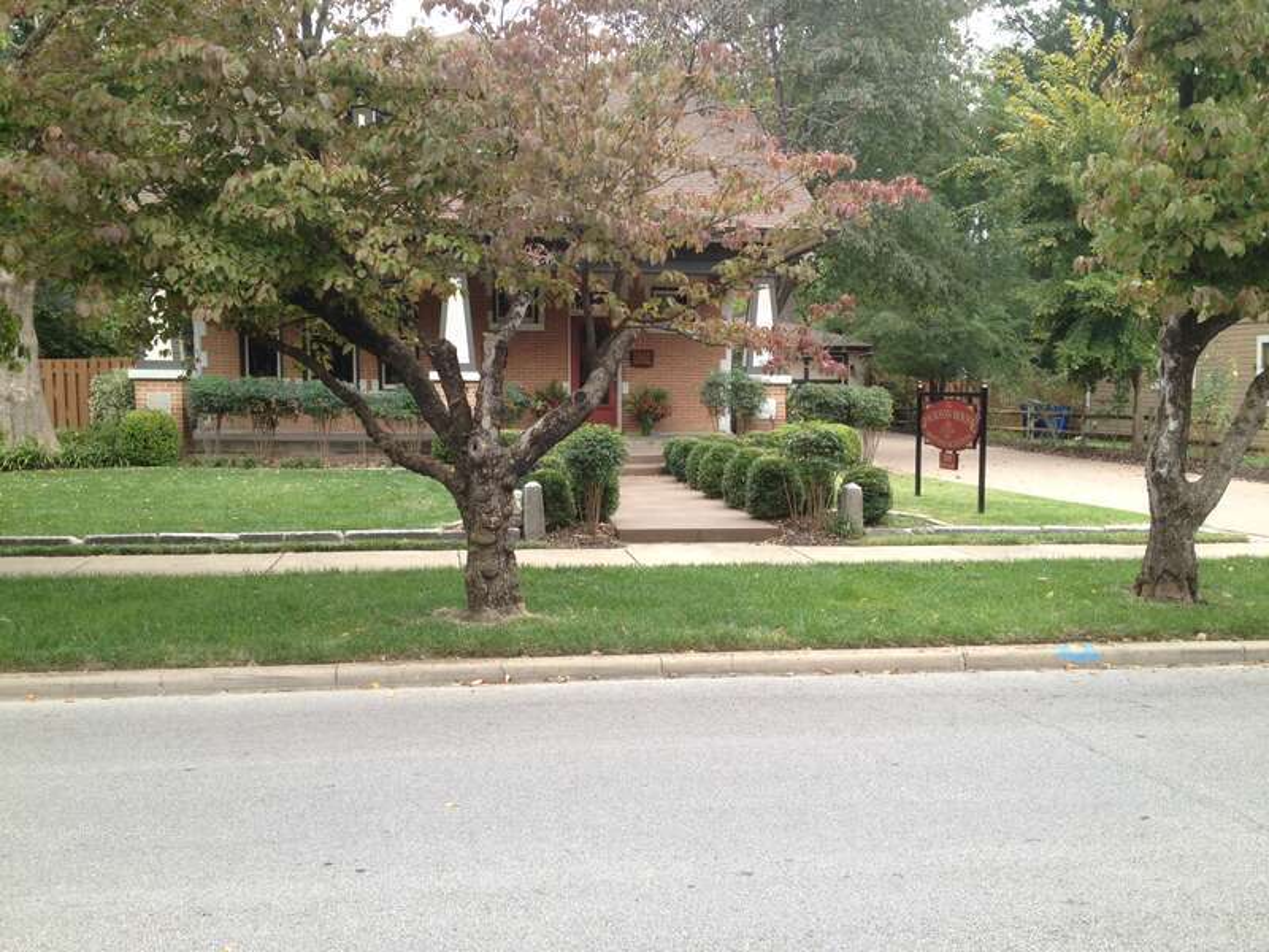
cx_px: 634
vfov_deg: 40.7
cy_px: 476
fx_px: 1283
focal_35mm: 35
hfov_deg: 52.6
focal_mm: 4.28
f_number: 2.4
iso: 64
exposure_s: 1/274
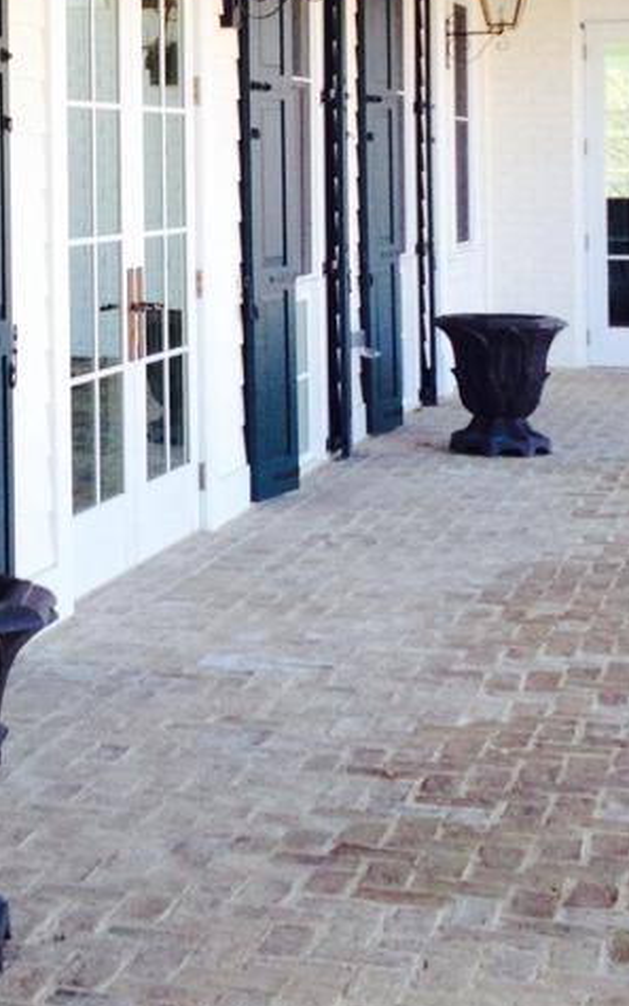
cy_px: 205
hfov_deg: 12.8
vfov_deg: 20.6
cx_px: -108
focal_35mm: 100
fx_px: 2742
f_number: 2.4
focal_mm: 4.28
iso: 50
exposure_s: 1/172
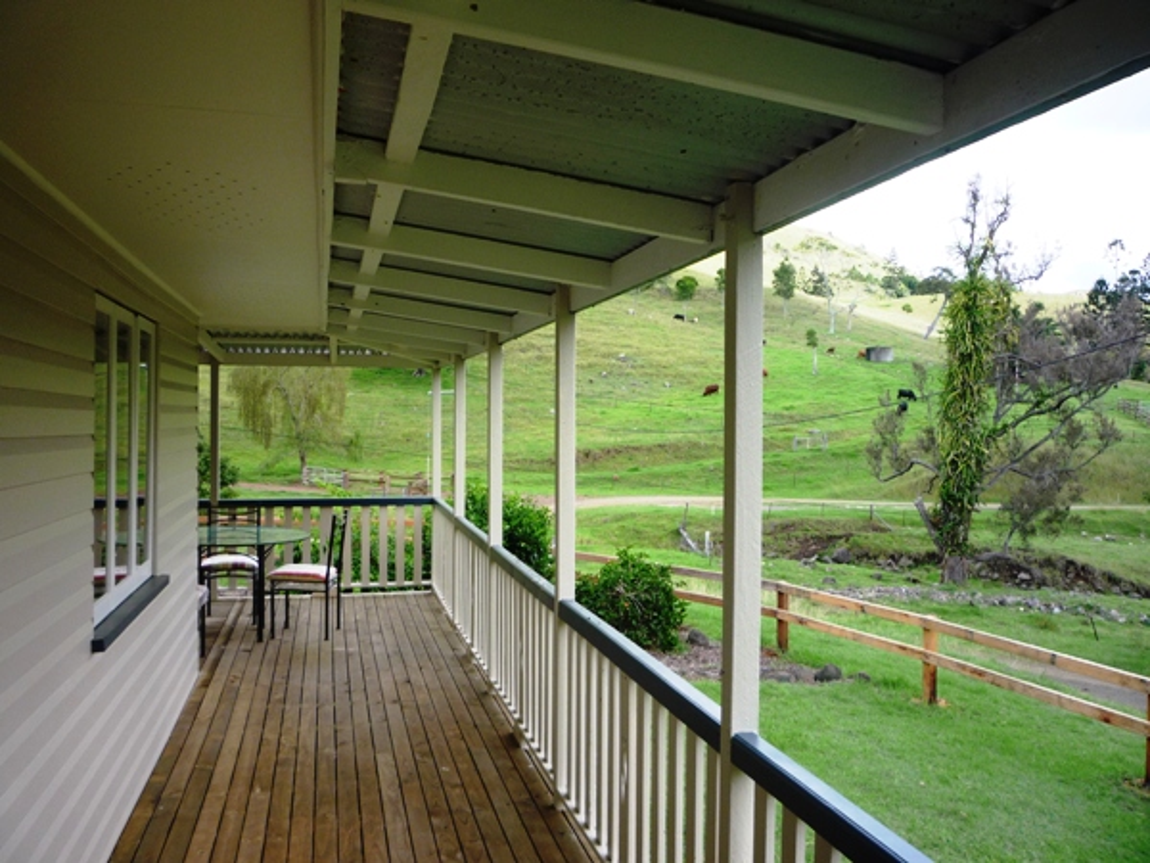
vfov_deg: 46.8
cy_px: 432
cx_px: 575
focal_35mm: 30
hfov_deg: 60.0
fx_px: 997
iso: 100
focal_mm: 5.2
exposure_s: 1/200
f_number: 4
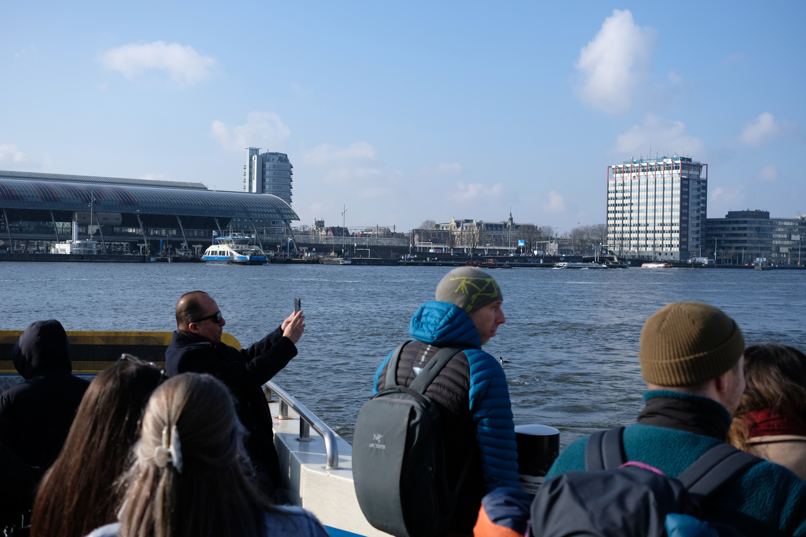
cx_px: 403
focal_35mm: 41
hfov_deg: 47.4
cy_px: 268
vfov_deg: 32.6
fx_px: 918
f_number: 4
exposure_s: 1/1600
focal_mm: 27
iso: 200
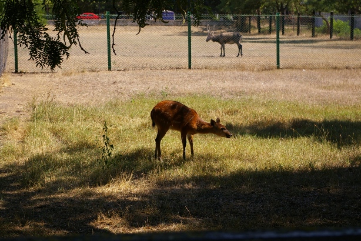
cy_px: 120
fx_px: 828
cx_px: 180
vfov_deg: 16.6
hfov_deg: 24.6
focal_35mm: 82
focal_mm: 55
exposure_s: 1/250
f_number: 8
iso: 200
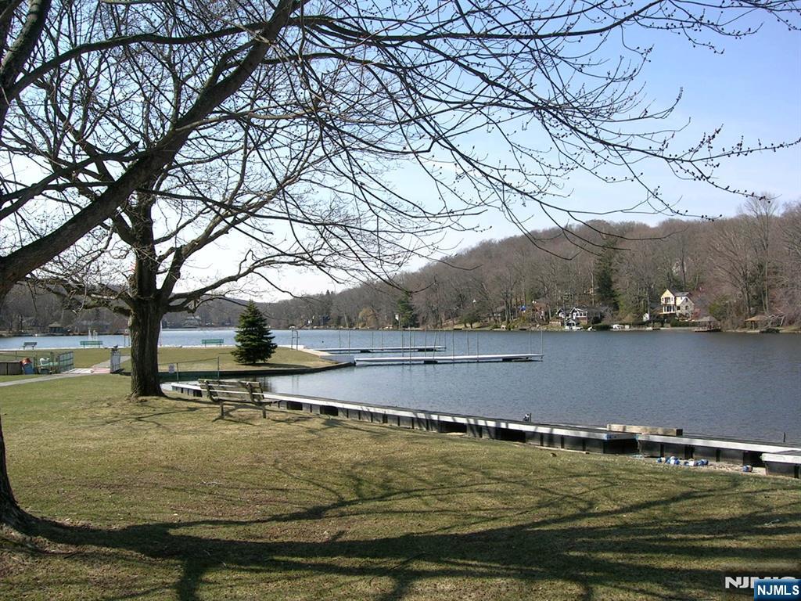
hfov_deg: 52.6
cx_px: 400
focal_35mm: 35
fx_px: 810
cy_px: 300
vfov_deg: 40.7
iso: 50
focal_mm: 5.4
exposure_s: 1/305
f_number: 4.8
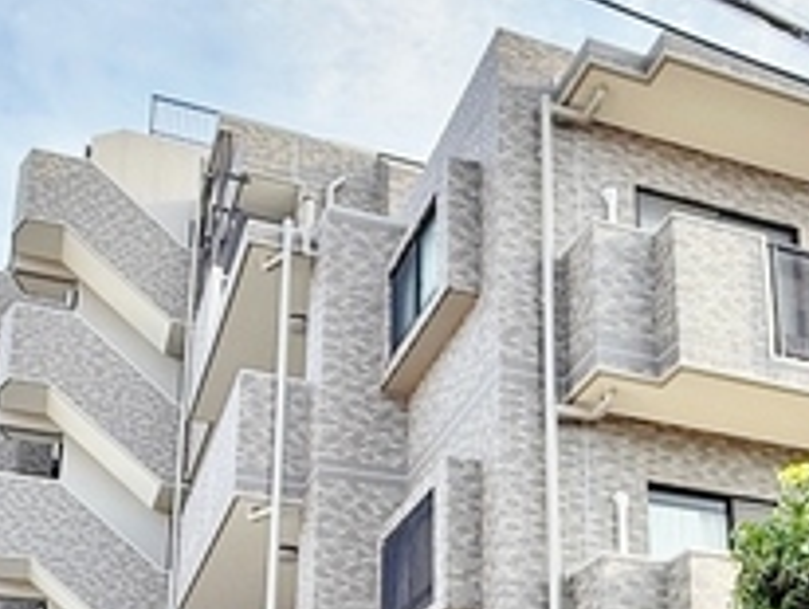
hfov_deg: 37.2
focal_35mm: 51
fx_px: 1193
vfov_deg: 26.7
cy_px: 638
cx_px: 518
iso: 50
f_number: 2.2
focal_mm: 2.22
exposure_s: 1/303
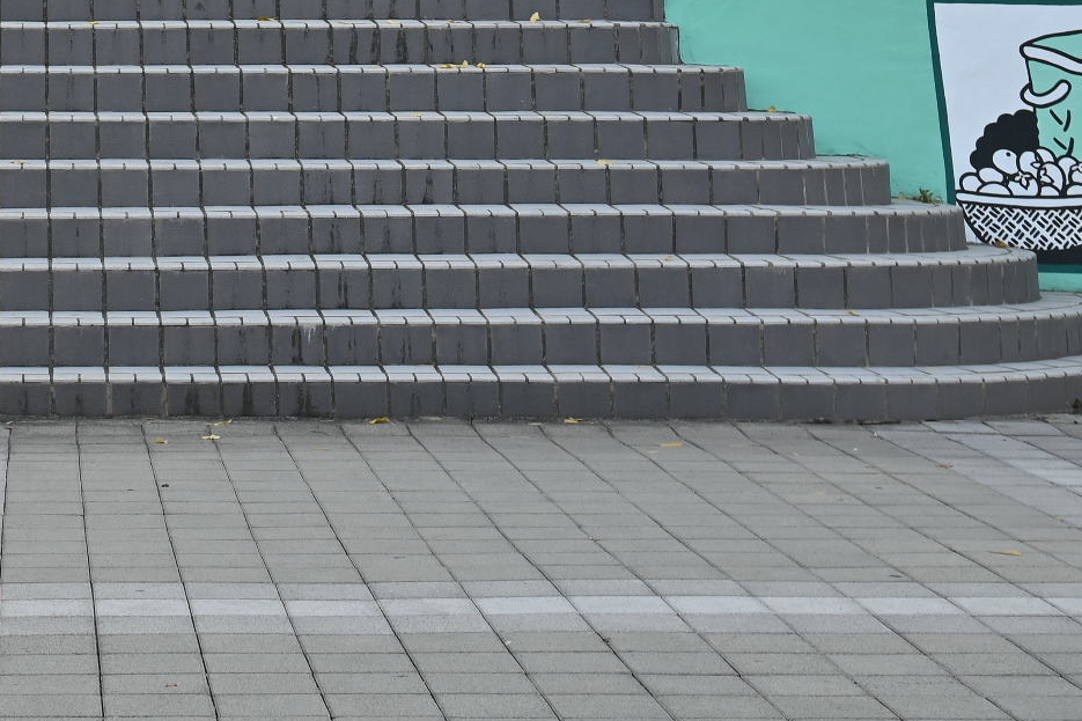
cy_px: -420
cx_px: 1
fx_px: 3305
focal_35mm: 110
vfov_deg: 11.8
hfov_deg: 18.1
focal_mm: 34
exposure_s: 1/200
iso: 125
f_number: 4.5
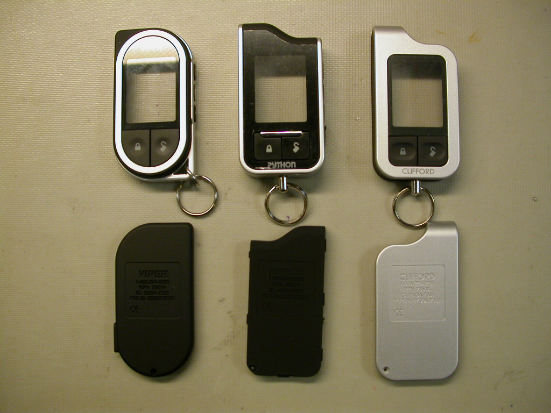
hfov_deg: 49.0
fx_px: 605
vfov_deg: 37.7
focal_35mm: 38
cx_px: 276
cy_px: 206
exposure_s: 1/28.7
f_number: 2.6
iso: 100
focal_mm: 7.85
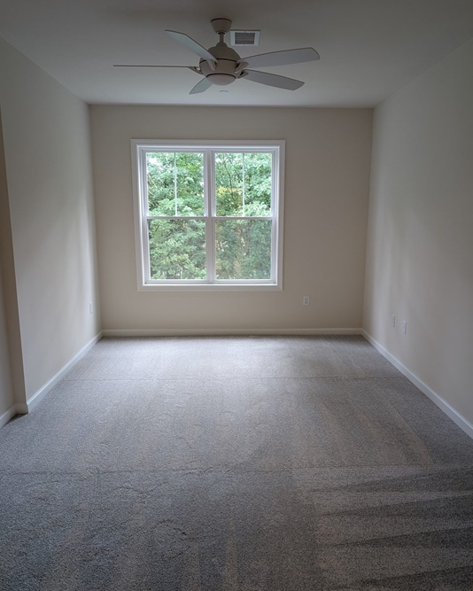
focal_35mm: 27
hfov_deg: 53.2
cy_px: 313
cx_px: 238
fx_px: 472
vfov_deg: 64.0
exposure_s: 1/60
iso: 121
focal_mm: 6.9
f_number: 1.68
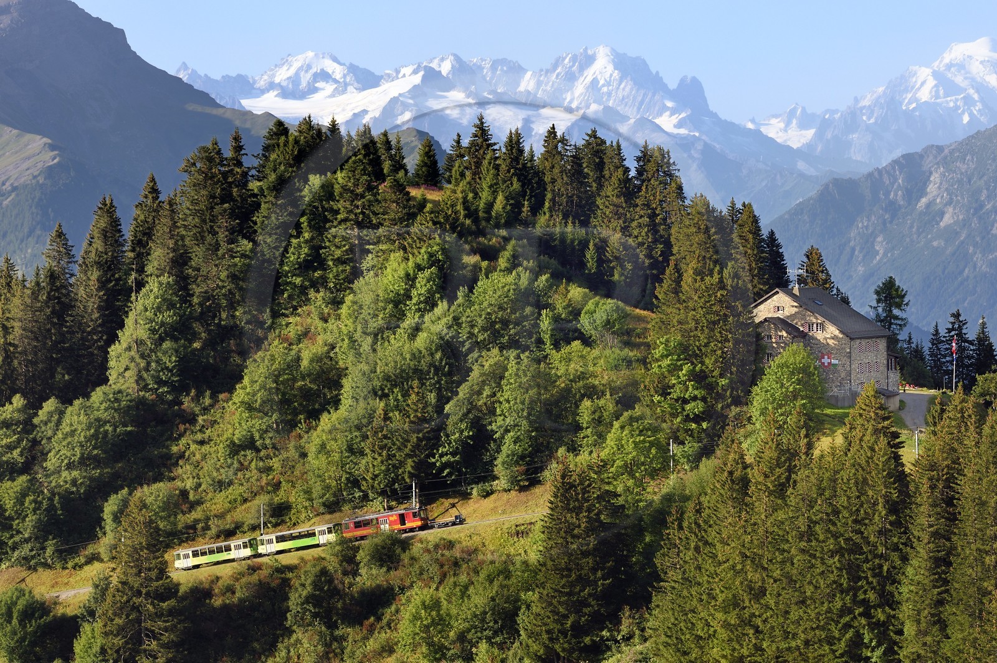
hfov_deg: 15.8
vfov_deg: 10.5
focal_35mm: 130
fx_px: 3597
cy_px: 332
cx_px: 498
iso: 200
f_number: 7.1
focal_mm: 130
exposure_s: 1/400
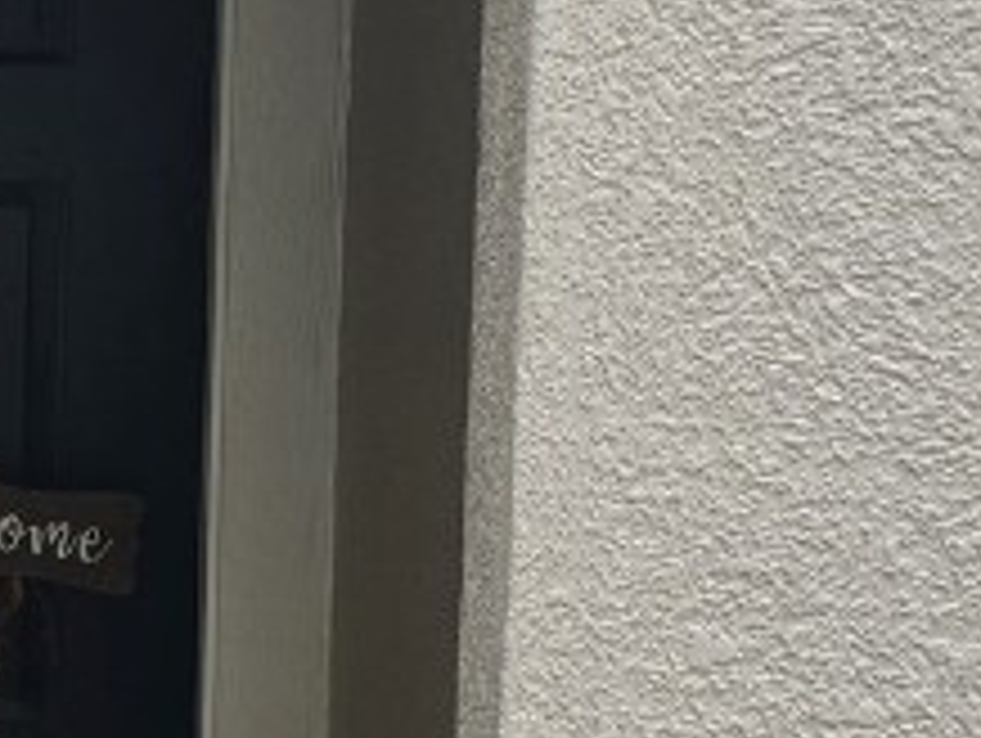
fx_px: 3064
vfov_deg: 13.7
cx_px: -500
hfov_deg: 16.5
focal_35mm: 108
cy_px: 414
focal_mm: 6.3
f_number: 1.7
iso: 20
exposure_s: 1/180
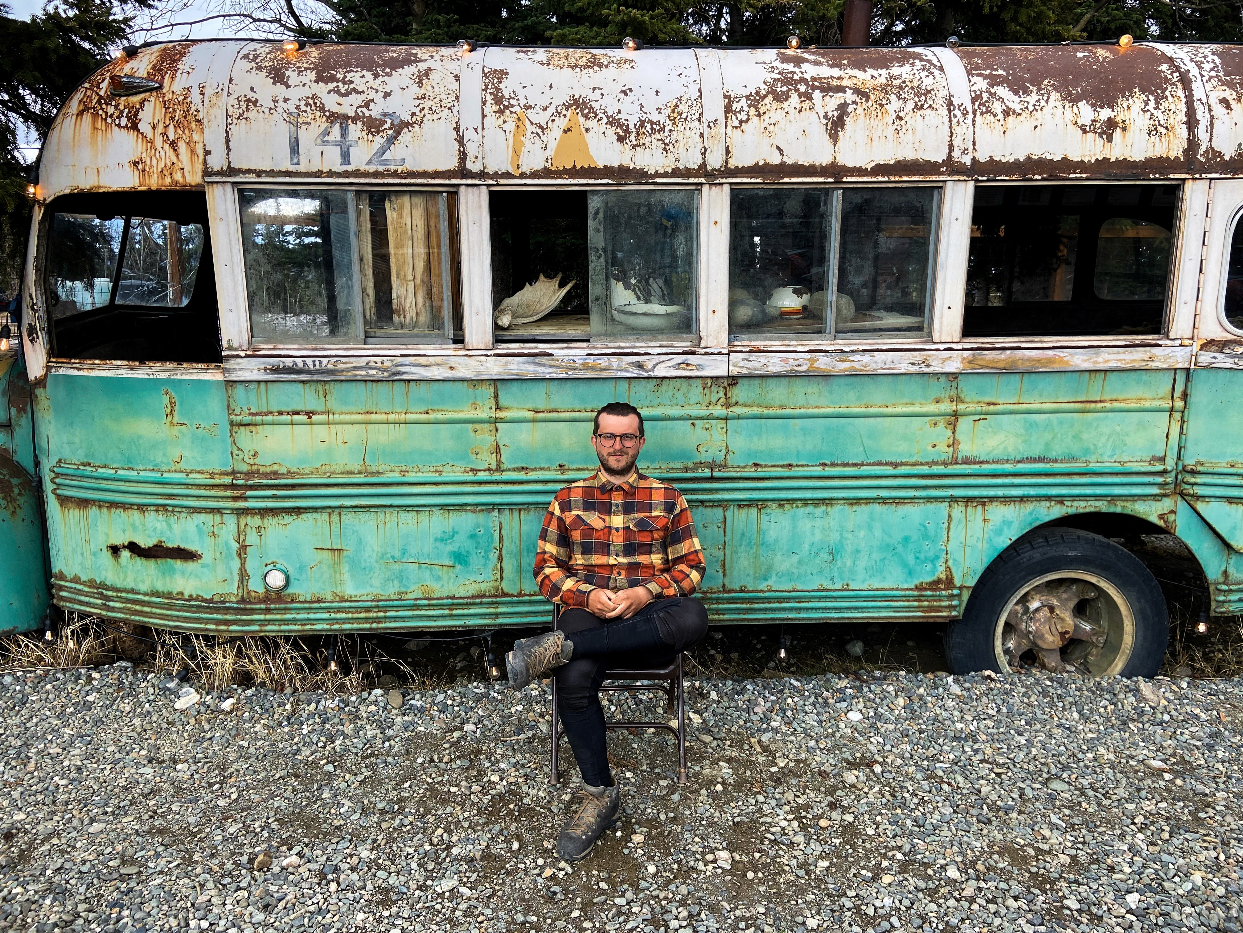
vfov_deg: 53.1
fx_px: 934
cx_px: 622
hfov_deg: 67.3
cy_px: 466
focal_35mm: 26
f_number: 1.8
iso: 32
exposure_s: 1/290
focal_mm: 4.25
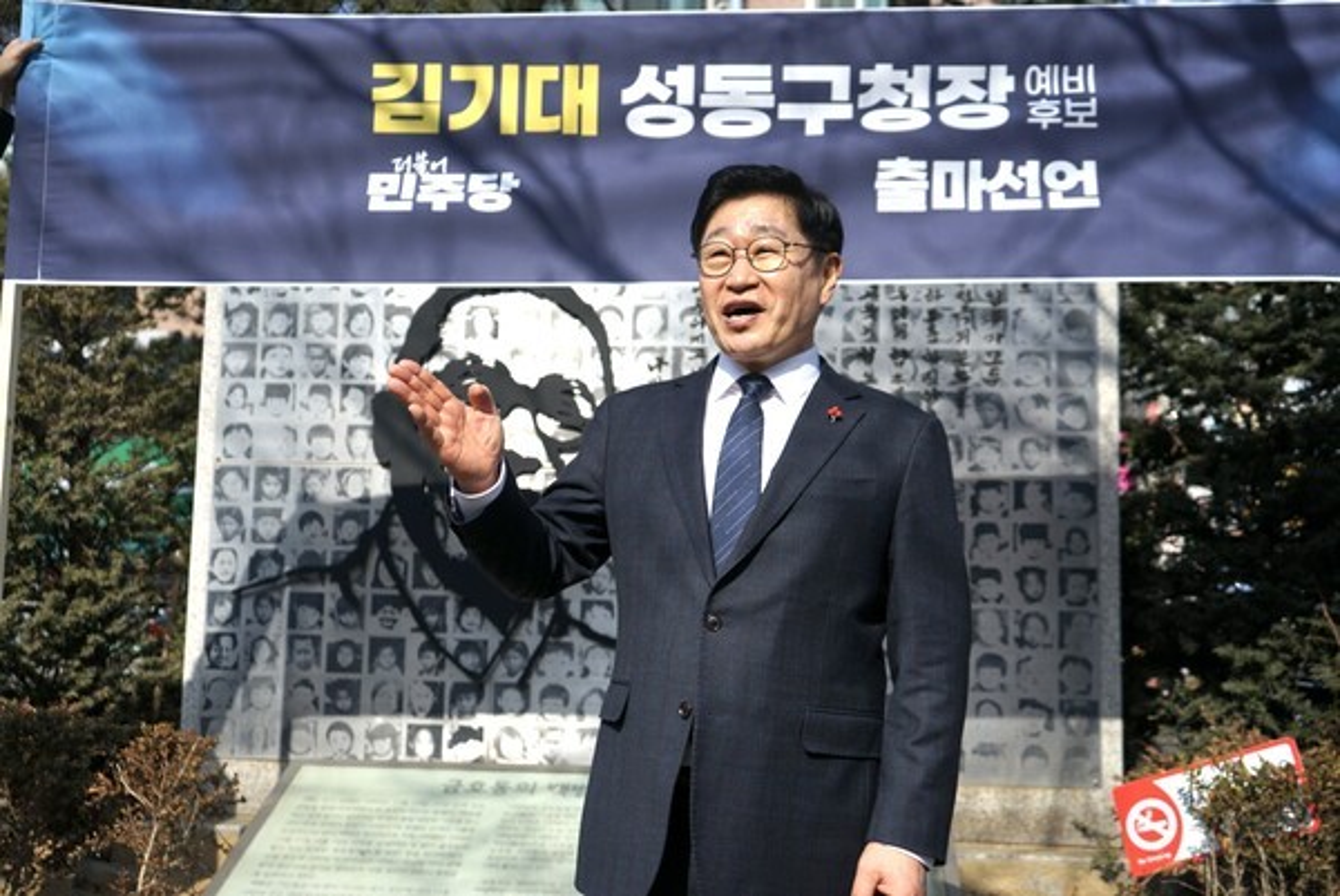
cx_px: 670
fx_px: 1378
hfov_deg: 51.9
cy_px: 448
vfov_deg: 36.0
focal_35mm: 37
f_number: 4.5
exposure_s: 1/4000
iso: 200
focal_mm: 37
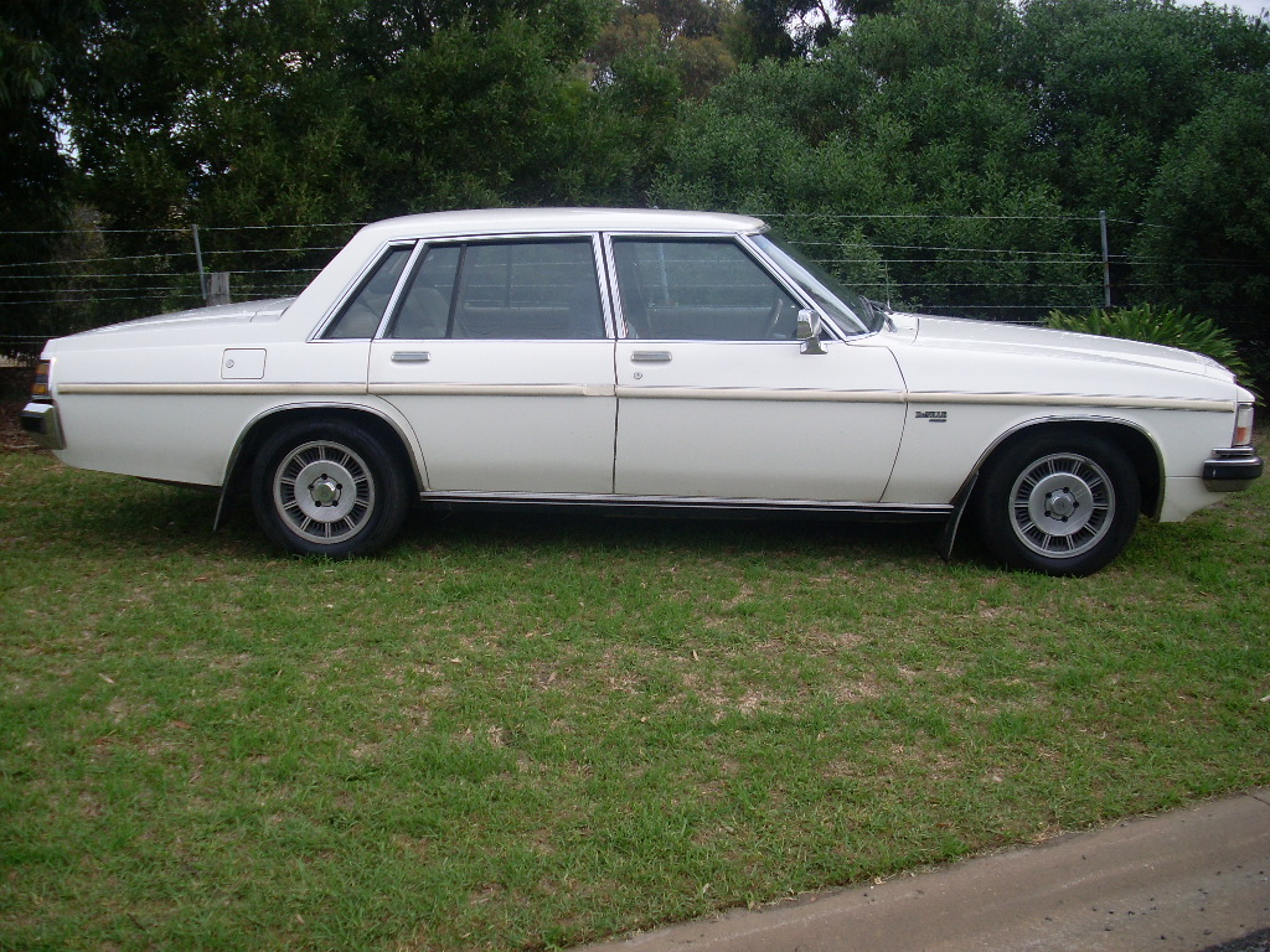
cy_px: 476
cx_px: 635
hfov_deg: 49.0
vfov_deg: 37.7
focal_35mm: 38
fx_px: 1394
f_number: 7.7
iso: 80
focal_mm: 6.3
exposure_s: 1/90
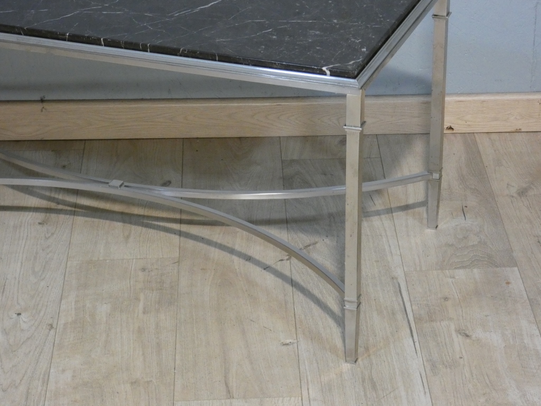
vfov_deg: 13.8
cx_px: 270
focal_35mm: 107
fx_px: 1672
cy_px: 203
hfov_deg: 18.4
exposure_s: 1/80
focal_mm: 19.2
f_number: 4.9
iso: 1000
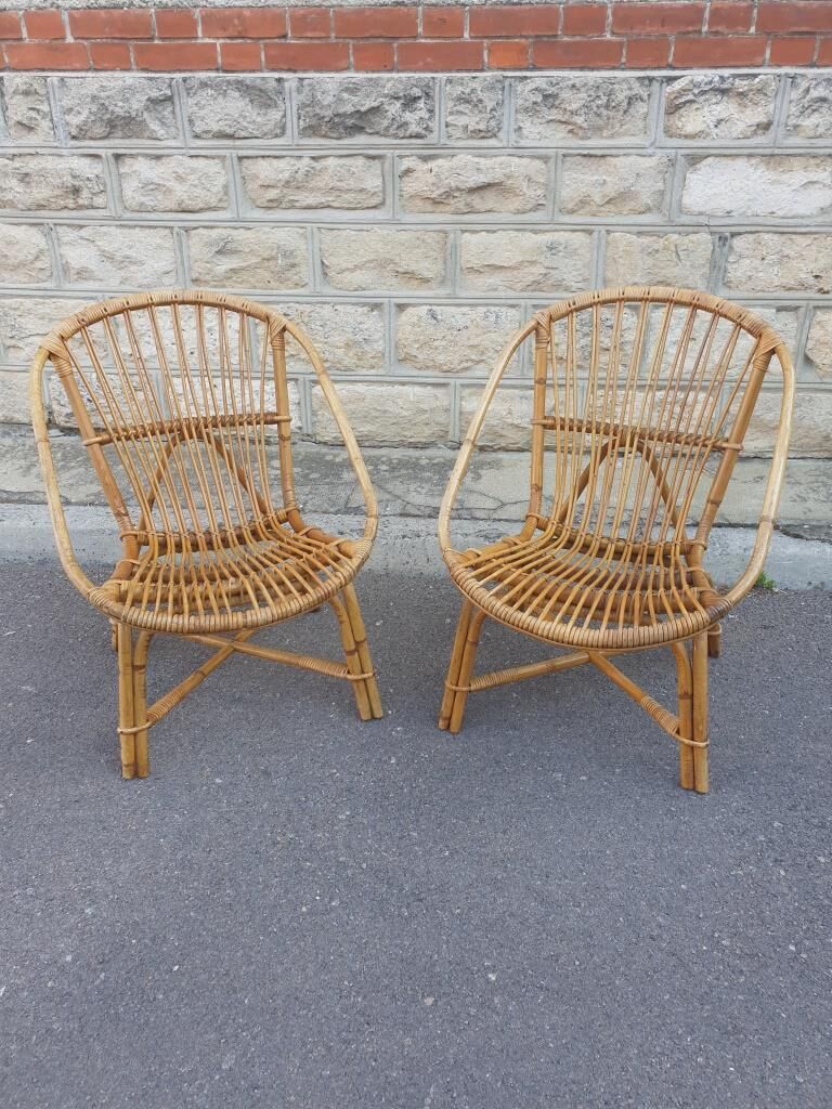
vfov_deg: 67.3
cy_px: 554
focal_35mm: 26
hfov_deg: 53.1
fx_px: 833
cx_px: 416
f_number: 2.4
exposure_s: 1/100
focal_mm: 4.3
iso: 64
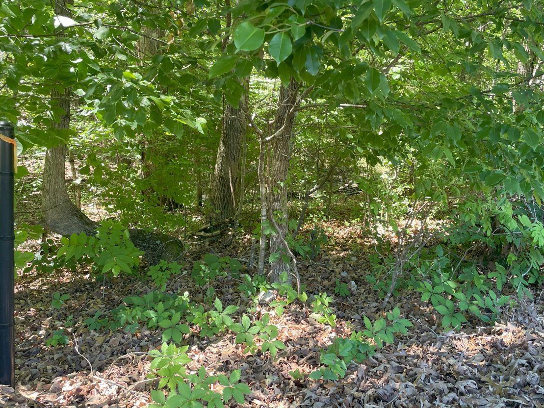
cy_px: 185
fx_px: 503
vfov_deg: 44.1
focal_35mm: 32
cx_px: 284
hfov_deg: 56.8
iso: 64
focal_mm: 4.2
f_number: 1.6
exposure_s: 1/121
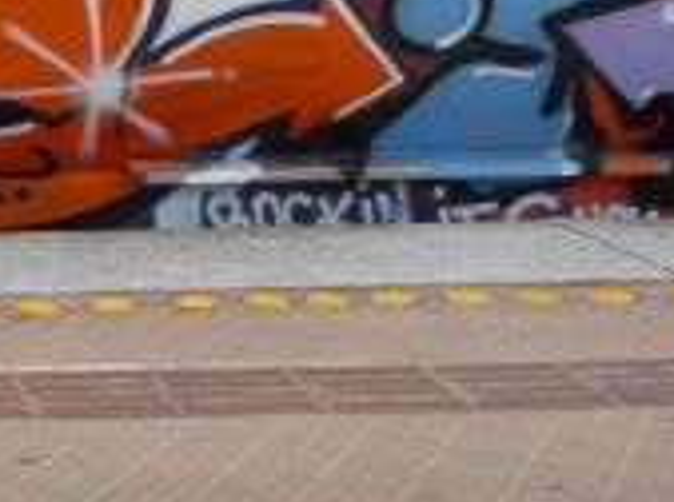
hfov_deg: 20.4
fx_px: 1671
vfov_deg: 17.0
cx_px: -259
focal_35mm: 86
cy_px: 141
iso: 125
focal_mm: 6
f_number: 2
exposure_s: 1/60
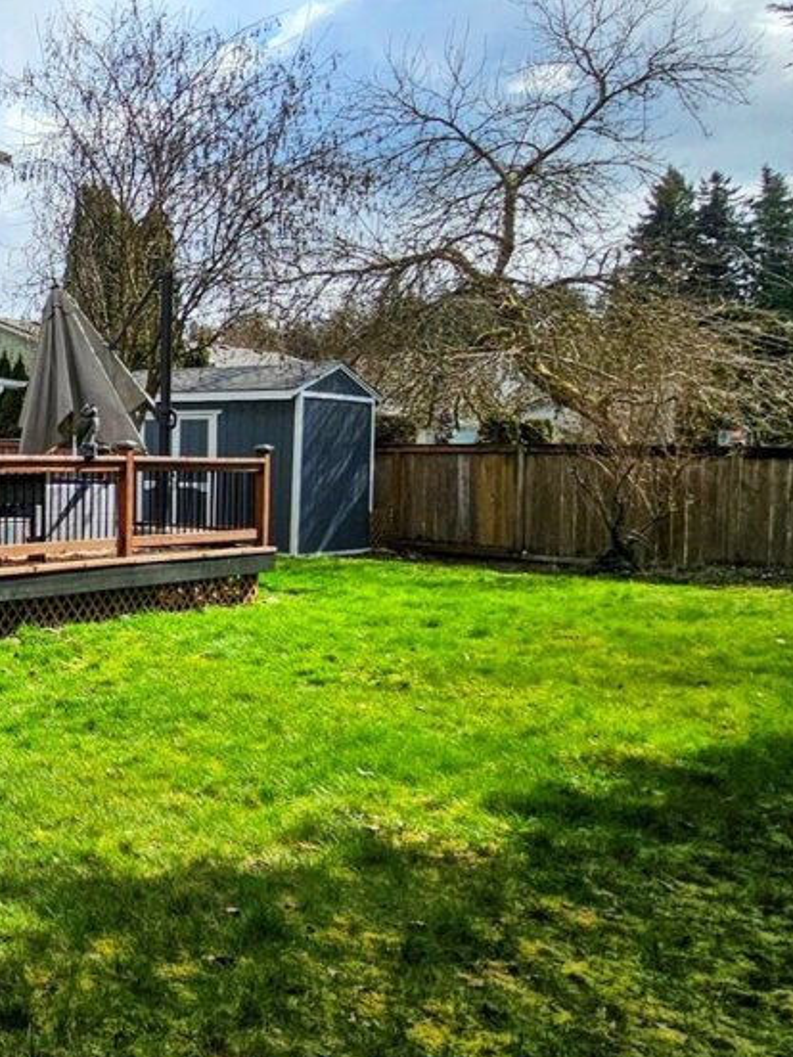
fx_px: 1008
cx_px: -362
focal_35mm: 33
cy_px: 467
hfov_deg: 29.1
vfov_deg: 55.2
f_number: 2.2
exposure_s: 1/2265
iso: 50
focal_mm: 2.2
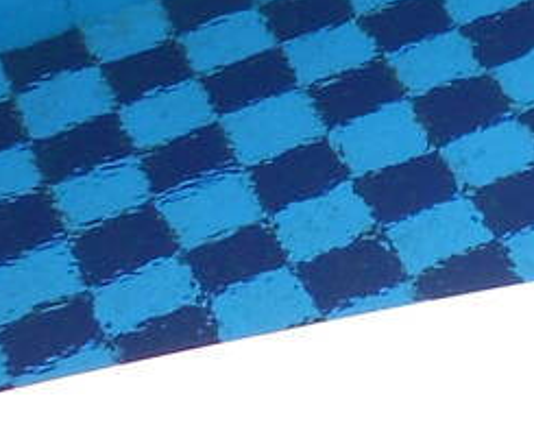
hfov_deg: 10.7
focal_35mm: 149
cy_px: -468
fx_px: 2355
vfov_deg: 9.6
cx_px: 1340
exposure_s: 1/320
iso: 80
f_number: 3.2
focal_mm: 4.6
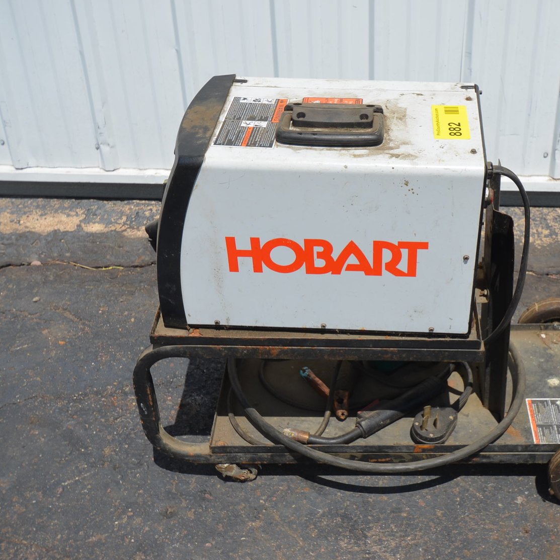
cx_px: 375
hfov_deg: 35.7
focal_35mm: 47
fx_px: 860
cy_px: 282
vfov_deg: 36.1
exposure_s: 1/320
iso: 100
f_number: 9
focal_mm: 24
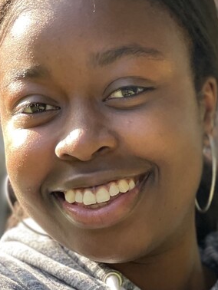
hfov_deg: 9.0
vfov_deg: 11.9
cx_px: 117
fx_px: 1384
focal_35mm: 165
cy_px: 211
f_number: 2
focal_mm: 6
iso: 32
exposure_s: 1/122
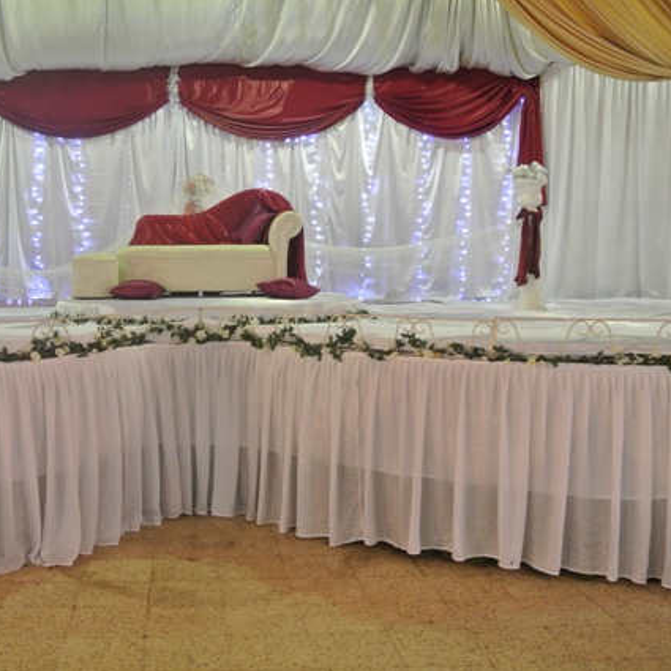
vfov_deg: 40.9
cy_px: 336
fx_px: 899
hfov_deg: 40.4
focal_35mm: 41
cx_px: 219
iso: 800
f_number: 3.8
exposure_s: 1/20
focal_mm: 12.2
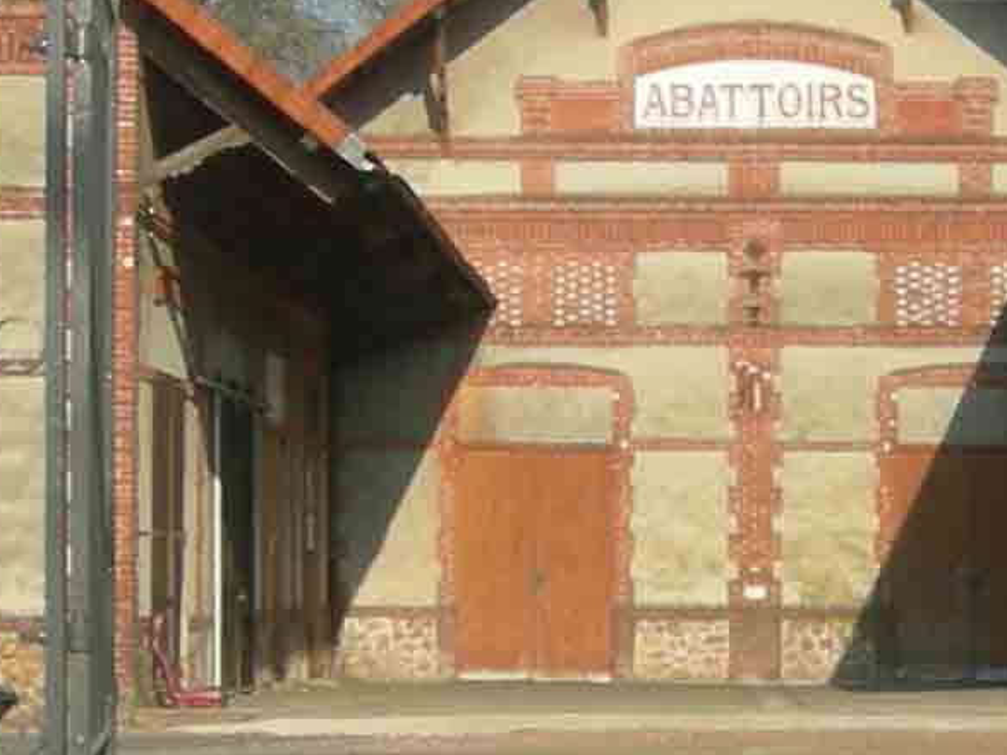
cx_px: 962
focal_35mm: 159
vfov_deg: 9.3
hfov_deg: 12.3
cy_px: 314
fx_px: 4624
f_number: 6
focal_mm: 7.5
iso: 64
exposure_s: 1/289
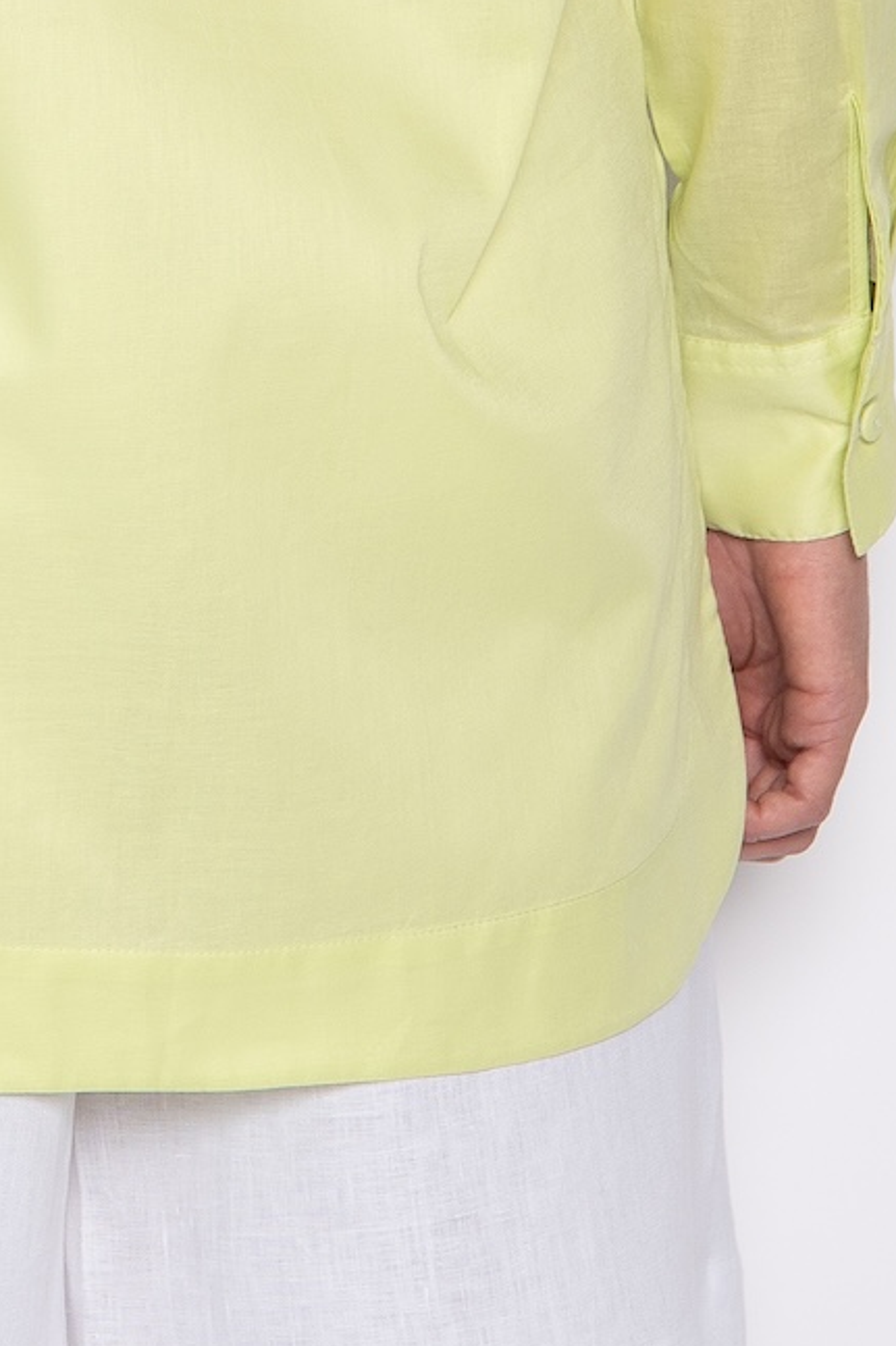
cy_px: -641
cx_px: 58
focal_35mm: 216
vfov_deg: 9.3
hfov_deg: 6.3
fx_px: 8068
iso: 200
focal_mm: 62
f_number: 5
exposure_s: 1/125
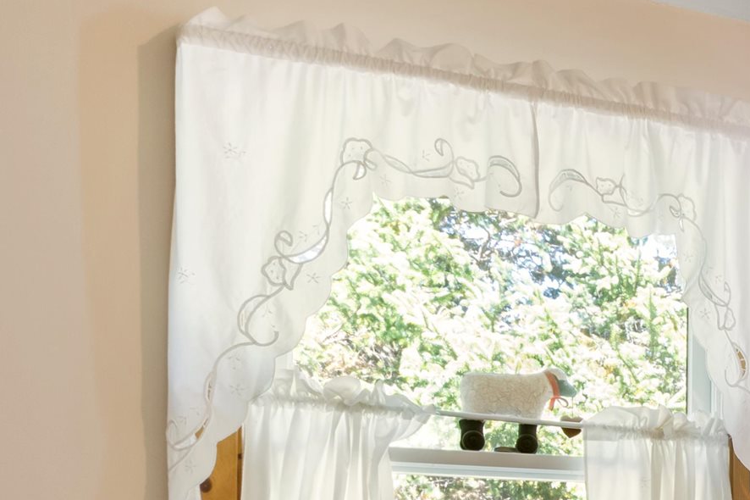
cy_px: 622
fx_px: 1083
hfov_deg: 30.0
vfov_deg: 23.4
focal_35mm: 52
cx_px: 989
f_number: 8
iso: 64
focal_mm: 10
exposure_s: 1/2
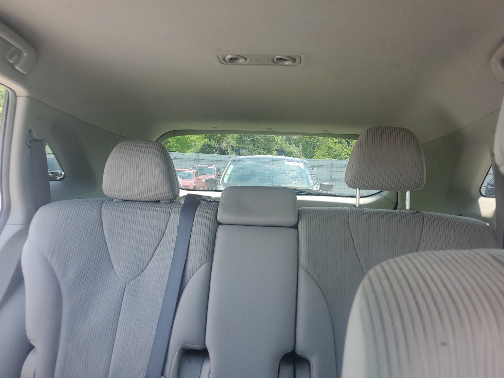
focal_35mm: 27
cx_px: 254
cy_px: 194
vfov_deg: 51.4
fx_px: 393
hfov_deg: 65.3
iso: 50
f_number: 1.5
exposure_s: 1/233
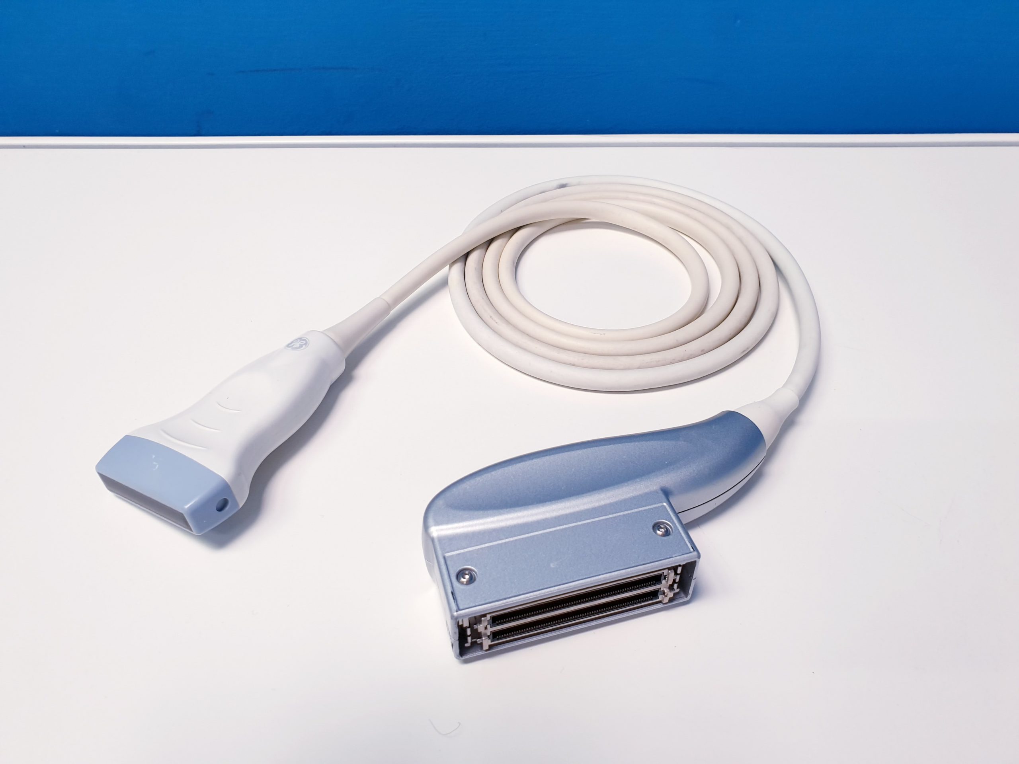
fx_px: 765
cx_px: 510
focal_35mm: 26
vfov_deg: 53.1
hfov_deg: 67.3
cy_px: 382
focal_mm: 4.3
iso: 125
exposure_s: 1/50
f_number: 2.4
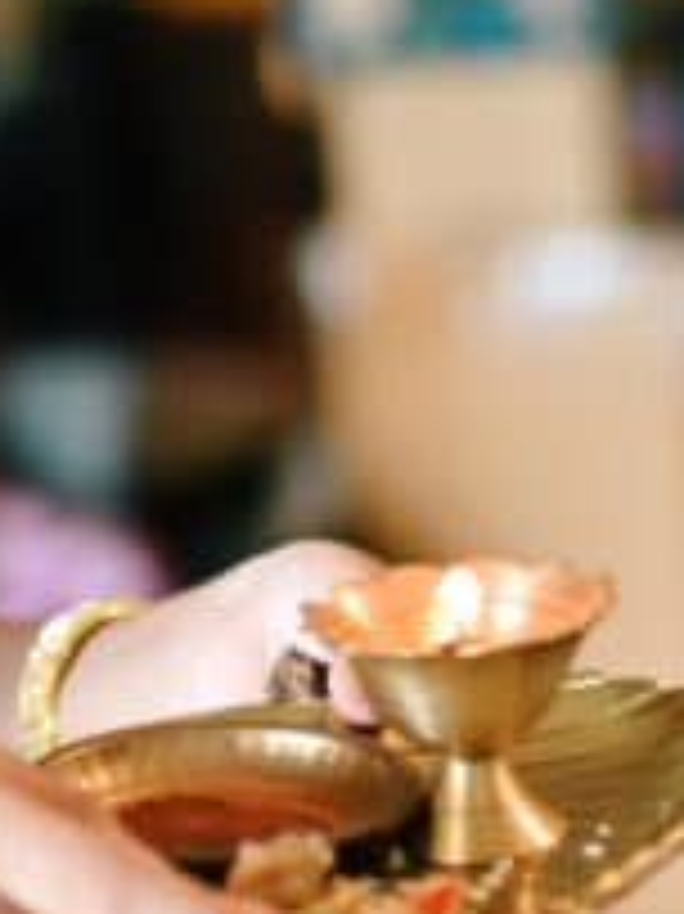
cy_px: 317
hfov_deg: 8.7
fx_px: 4484
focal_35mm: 170
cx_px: 477
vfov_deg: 11.6
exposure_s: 1/60
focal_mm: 35
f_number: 1.4
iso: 360
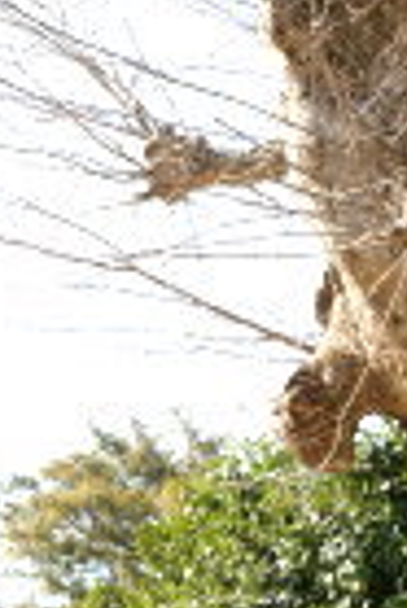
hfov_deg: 11.8
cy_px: 142
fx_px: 1945
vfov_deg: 17.7
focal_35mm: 115
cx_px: 392
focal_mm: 35
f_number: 9
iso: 320
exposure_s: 1/125
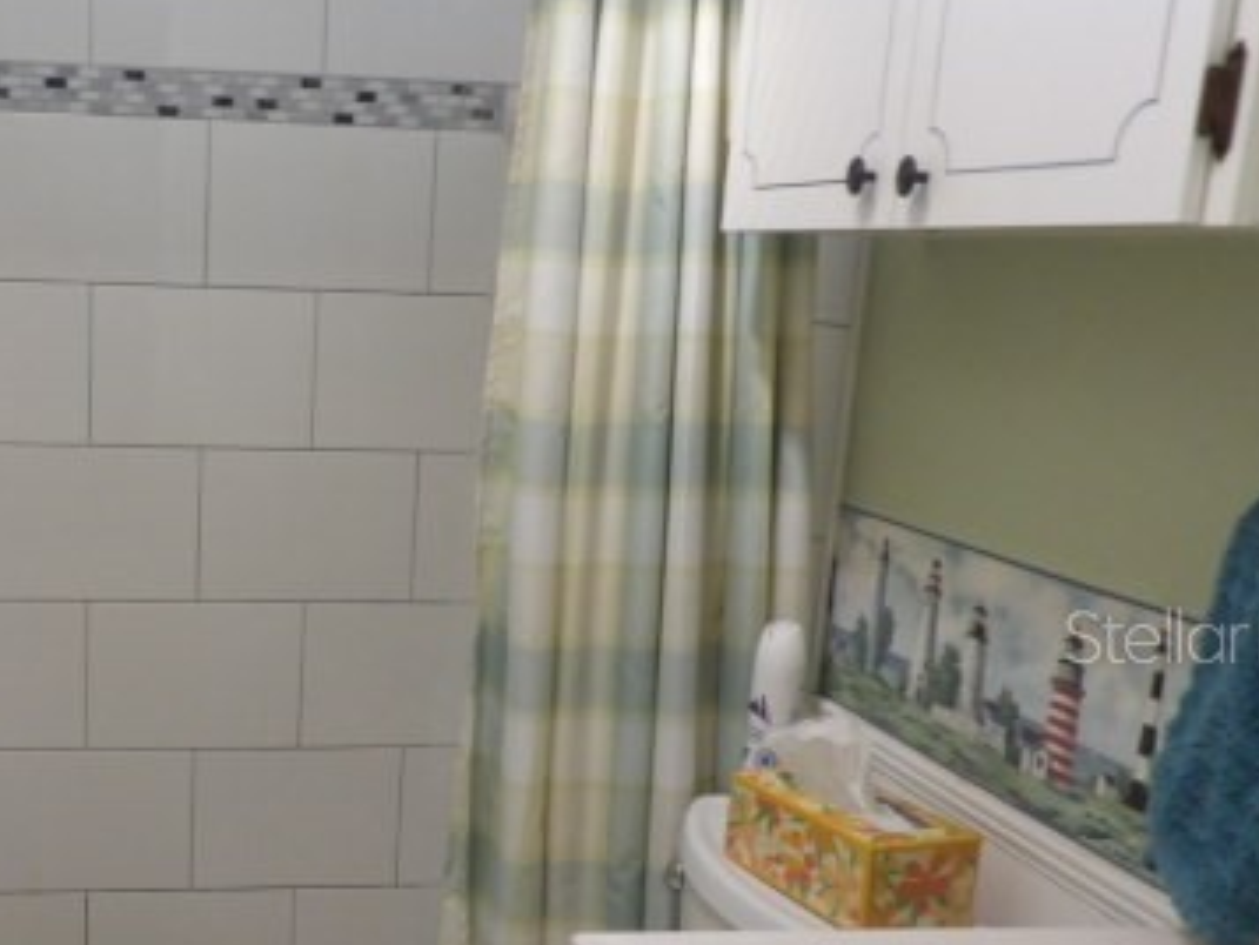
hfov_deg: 42.1
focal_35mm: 43
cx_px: 268
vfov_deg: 33.3
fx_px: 1564
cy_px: 635
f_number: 3.2
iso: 319
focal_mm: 4.3
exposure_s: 1/17
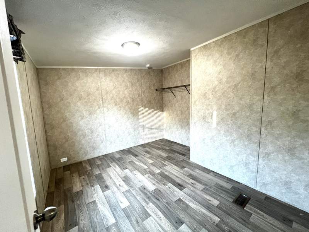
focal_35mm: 13
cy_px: 116
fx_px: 116
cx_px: 154
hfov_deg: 106.2
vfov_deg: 89.9
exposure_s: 1/60
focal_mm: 1.57
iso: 320
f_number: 1.8
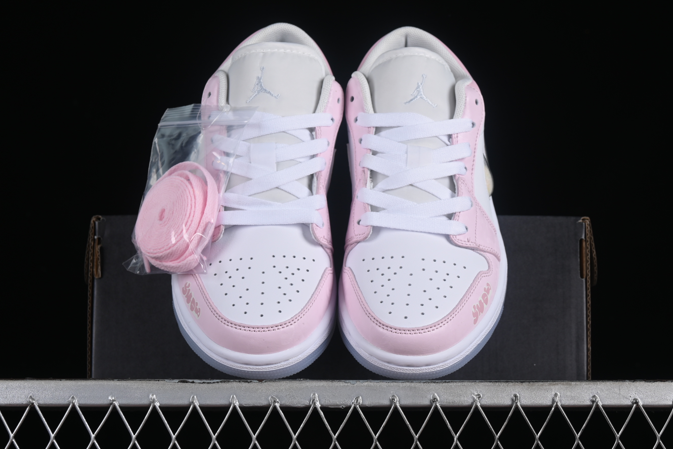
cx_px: 337
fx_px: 1477
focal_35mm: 79
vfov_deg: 17.3
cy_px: 235
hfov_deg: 25.7
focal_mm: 50
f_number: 8
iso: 160
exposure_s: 1/80
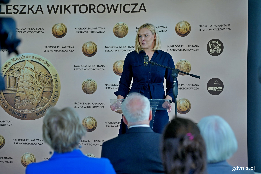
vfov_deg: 12.9
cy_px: 87
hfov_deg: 19.3
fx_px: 768
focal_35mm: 106
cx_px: 129
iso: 400
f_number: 4.5
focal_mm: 105
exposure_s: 1/160
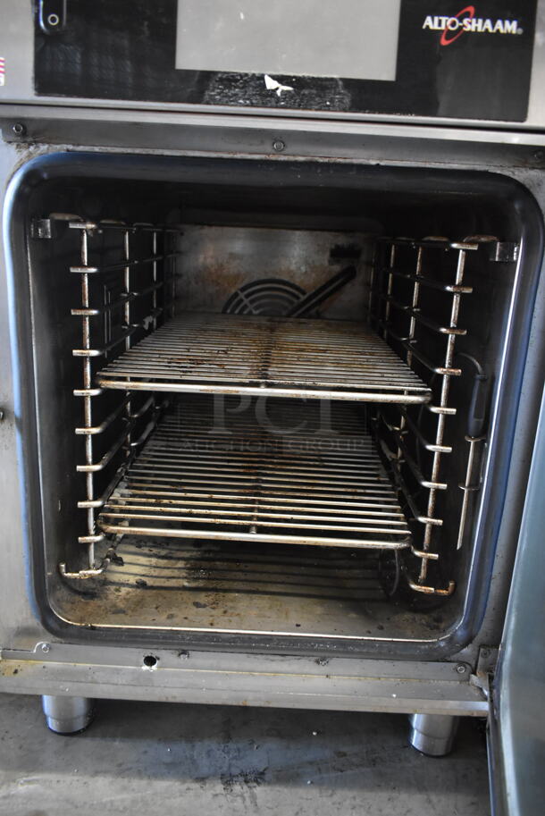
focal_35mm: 27
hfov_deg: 48.0
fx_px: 612
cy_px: 408
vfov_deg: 67.3
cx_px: 272
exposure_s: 1/30
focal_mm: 18
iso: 2500
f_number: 3.5
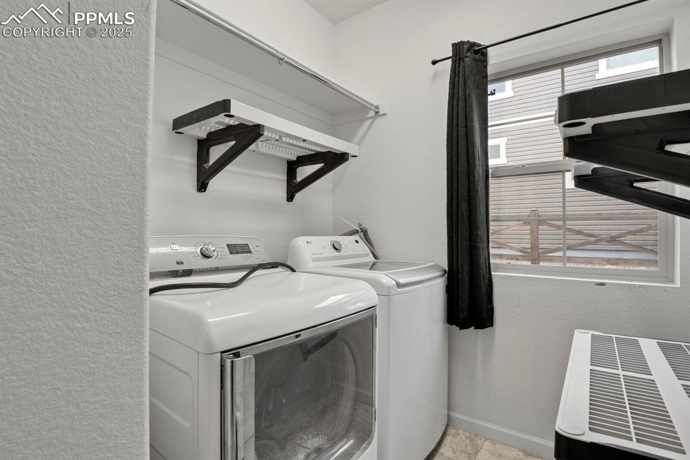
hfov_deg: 93.3
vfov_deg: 70.4
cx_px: 345
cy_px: 230
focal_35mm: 17
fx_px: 326
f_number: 8
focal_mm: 17
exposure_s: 1
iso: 250
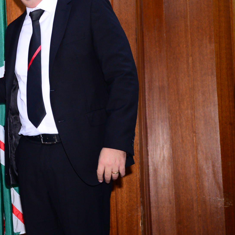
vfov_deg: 21.1
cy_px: 85
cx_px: -77
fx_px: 630
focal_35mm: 82
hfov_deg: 19.4
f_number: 4
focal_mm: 35
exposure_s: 1/125
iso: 2000
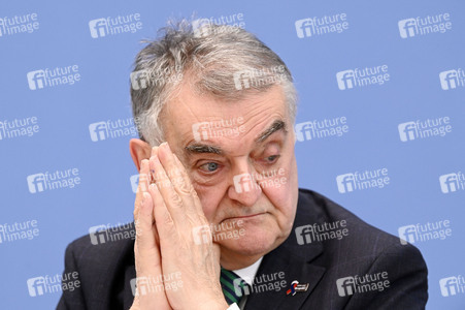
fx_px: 2259
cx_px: 232
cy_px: 155
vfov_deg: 7.8
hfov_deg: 11.8
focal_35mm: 175
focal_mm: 175
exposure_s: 1/640
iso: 4000
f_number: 5
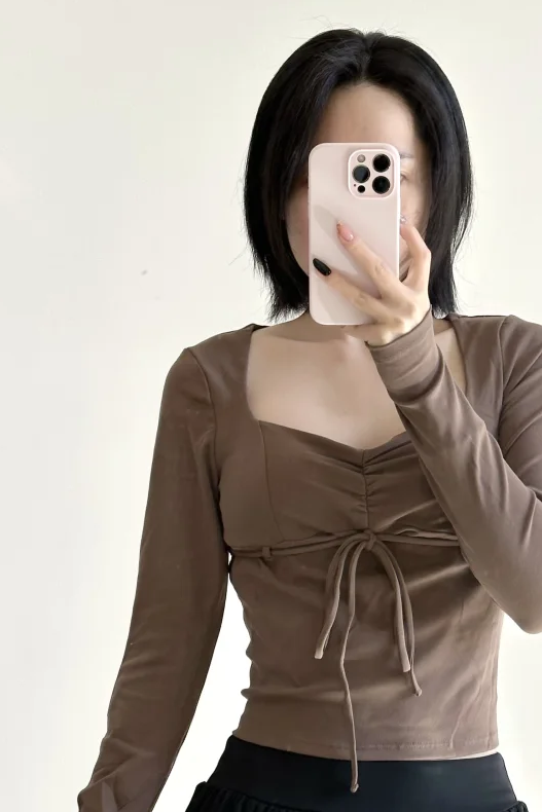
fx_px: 2054
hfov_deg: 15.0
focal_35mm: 91
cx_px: 308
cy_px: 516
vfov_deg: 22.3
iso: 64
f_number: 1.78
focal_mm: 6.86
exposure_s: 1/172
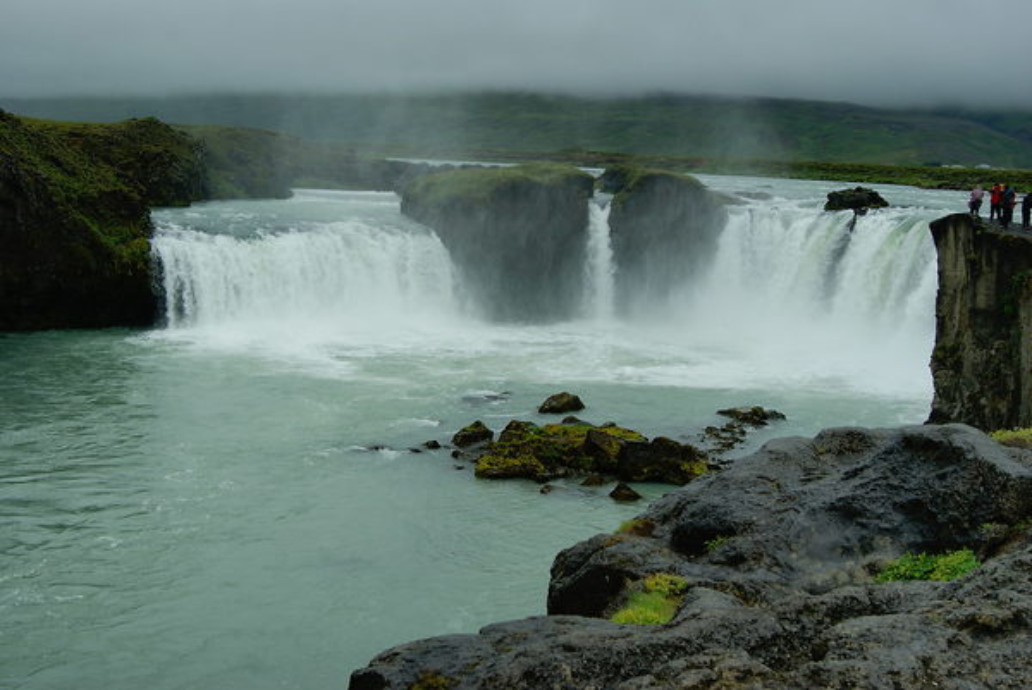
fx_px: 1506
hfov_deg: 37.8
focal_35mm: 52
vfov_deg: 25.8
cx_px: 516
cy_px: 345
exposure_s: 1/80
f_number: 10
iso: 100
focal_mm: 35
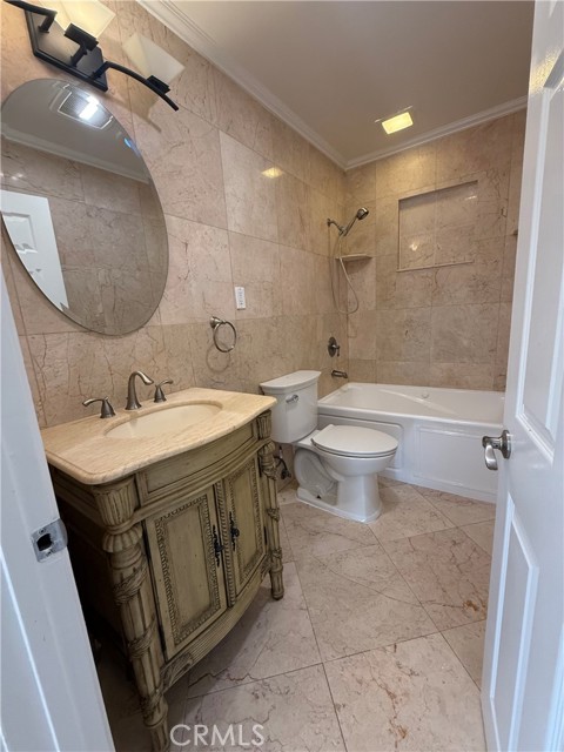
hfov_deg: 85.7
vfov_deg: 102.1
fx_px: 304
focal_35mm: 14
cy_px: 376
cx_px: 282
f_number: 2.2
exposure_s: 1/120
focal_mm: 2.22
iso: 320
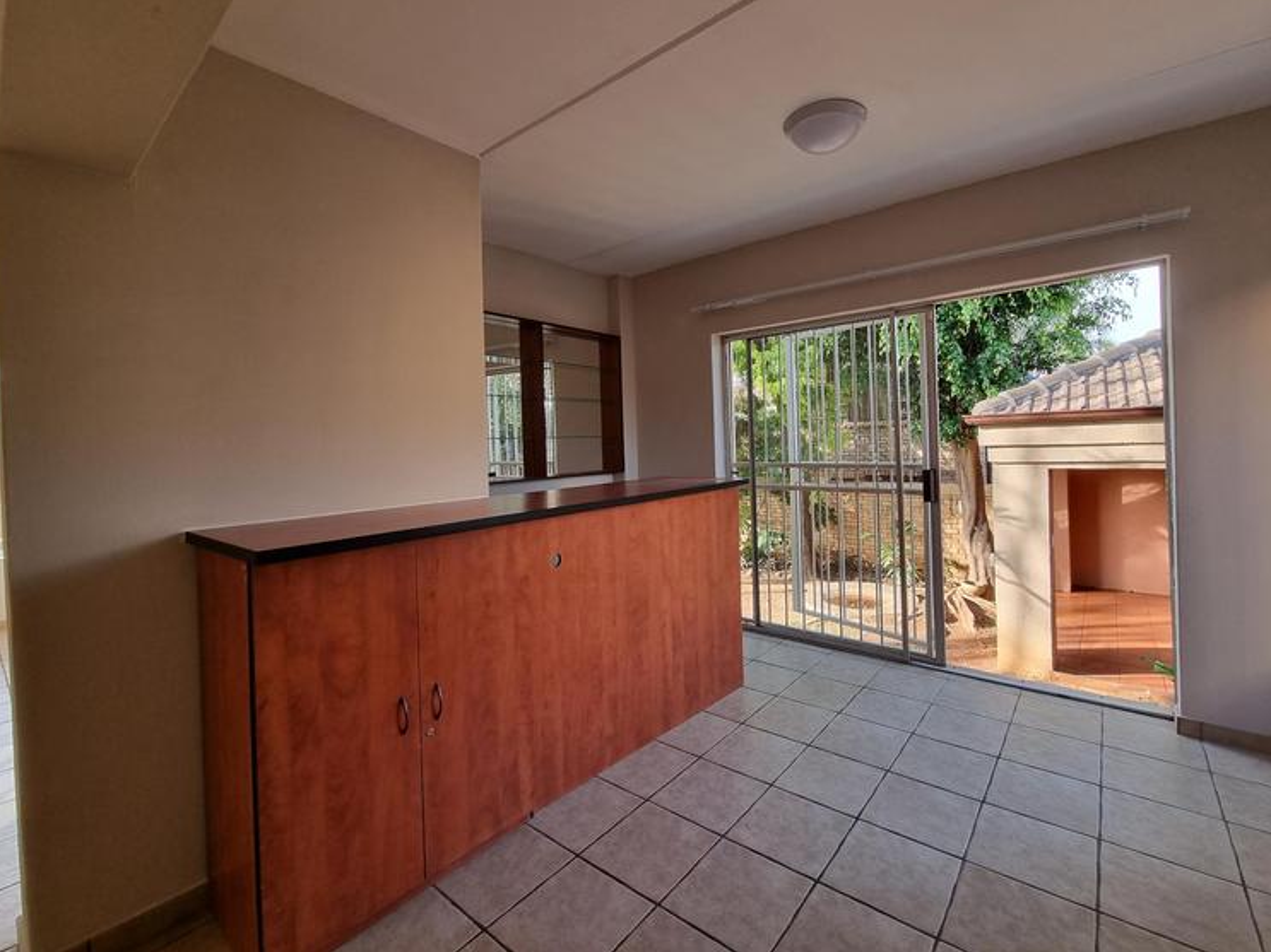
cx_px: 671
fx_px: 514
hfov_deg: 102.0
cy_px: 443
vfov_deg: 85.5
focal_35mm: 14
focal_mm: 2.2
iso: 80
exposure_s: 1/100
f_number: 2.2
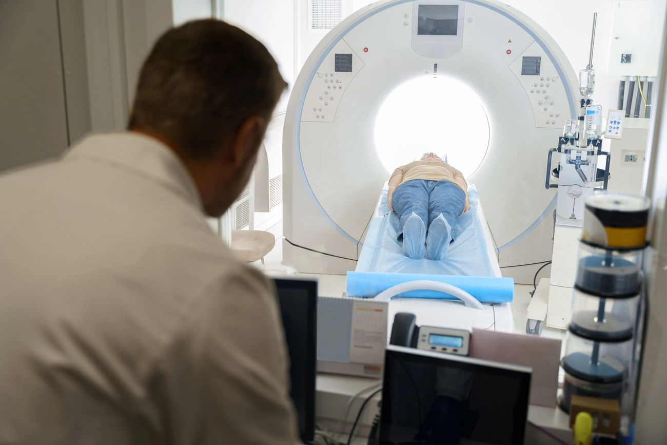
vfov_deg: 34.8
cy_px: 222
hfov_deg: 50.3
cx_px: 334
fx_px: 710
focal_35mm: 38
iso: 400
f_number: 2.8
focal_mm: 38.3
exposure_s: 1/100
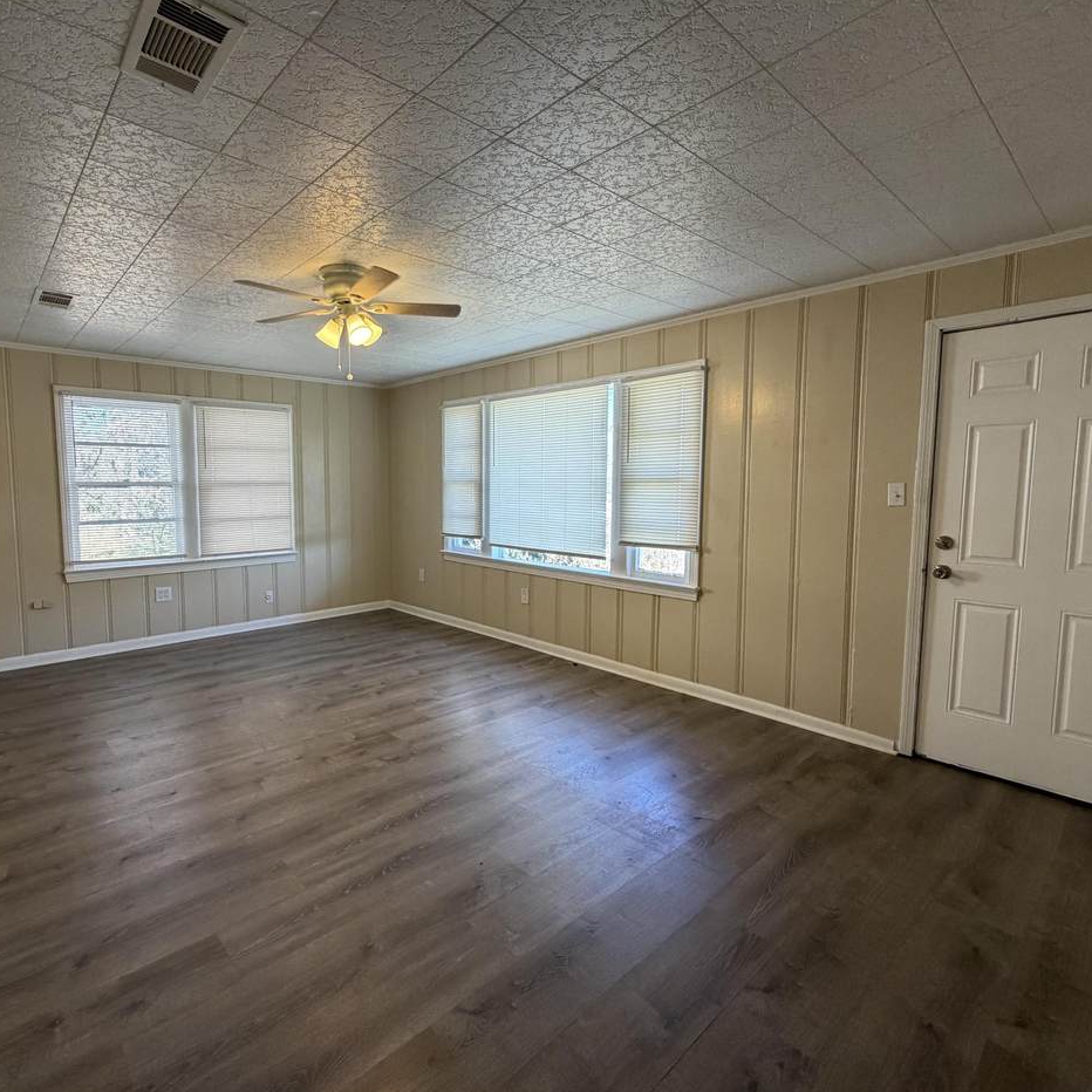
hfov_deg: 83.3
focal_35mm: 17
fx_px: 607
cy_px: 539
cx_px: 456
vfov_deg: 84.0
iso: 250
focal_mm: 2.22
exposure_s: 1/121
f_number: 2.2
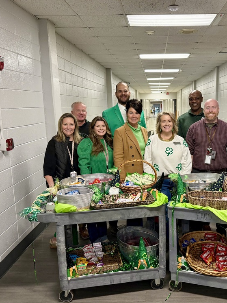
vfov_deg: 55.3
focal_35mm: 33
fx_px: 288
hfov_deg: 42.2
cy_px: 154
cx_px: 157
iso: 400
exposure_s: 1/120
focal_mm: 6.76
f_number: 1.78
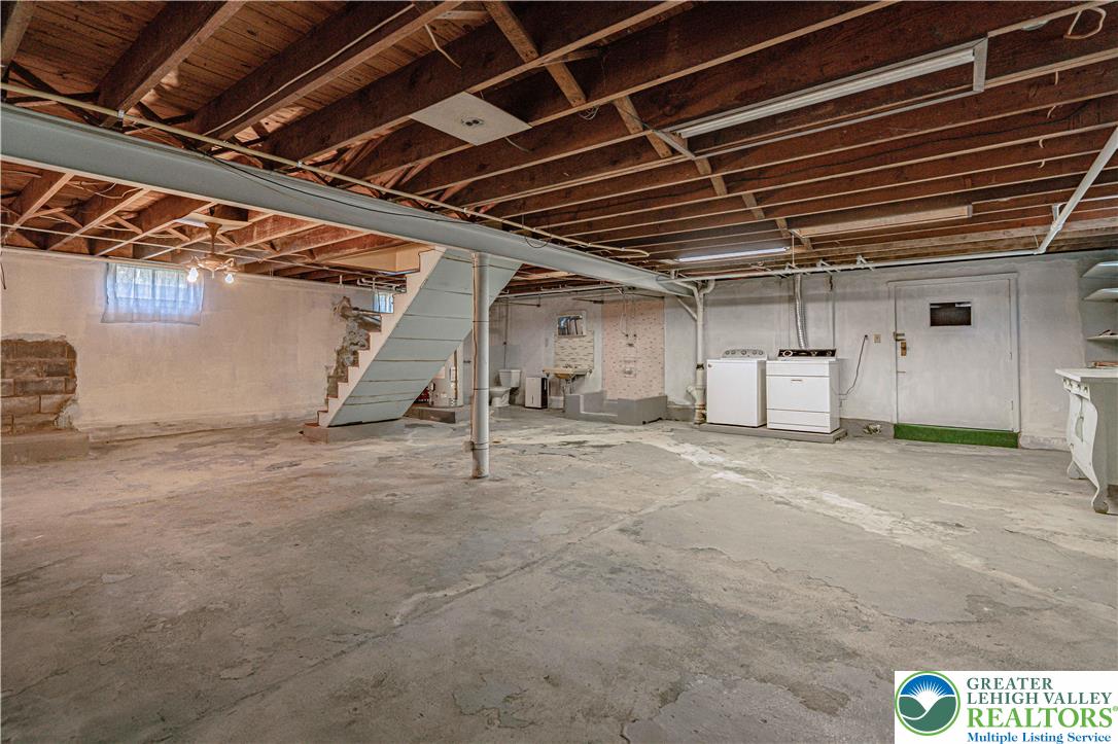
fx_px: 497
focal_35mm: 16
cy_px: 372
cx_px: 559
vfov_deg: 73.7
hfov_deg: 96.8
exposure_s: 1/400
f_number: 4
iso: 1250
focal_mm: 16
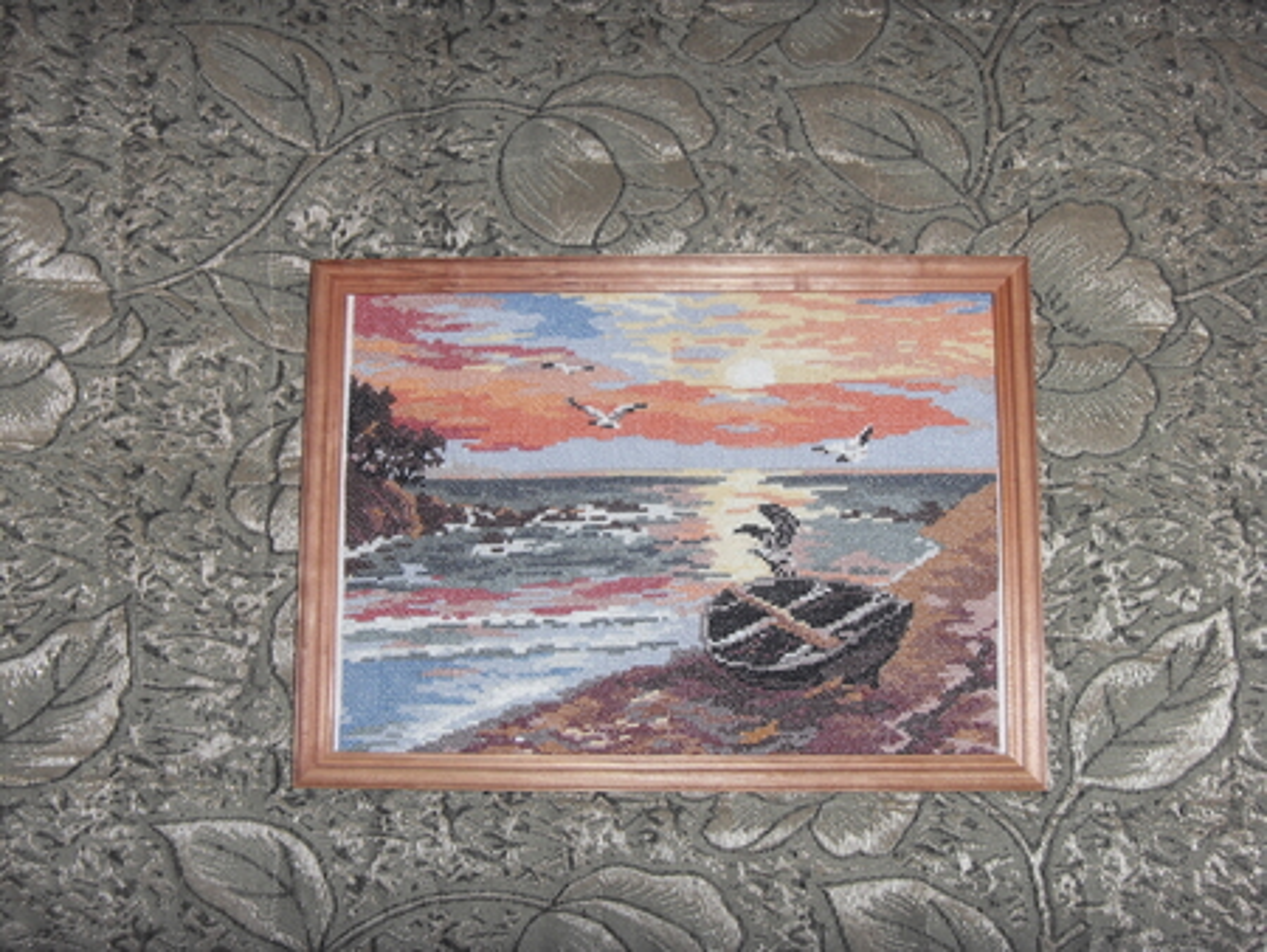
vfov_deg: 36.9
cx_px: 634
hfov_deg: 47.8
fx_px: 1428
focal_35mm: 39
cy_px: 476
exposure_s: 1/45
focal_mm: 6.6
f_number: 3.5
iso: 100
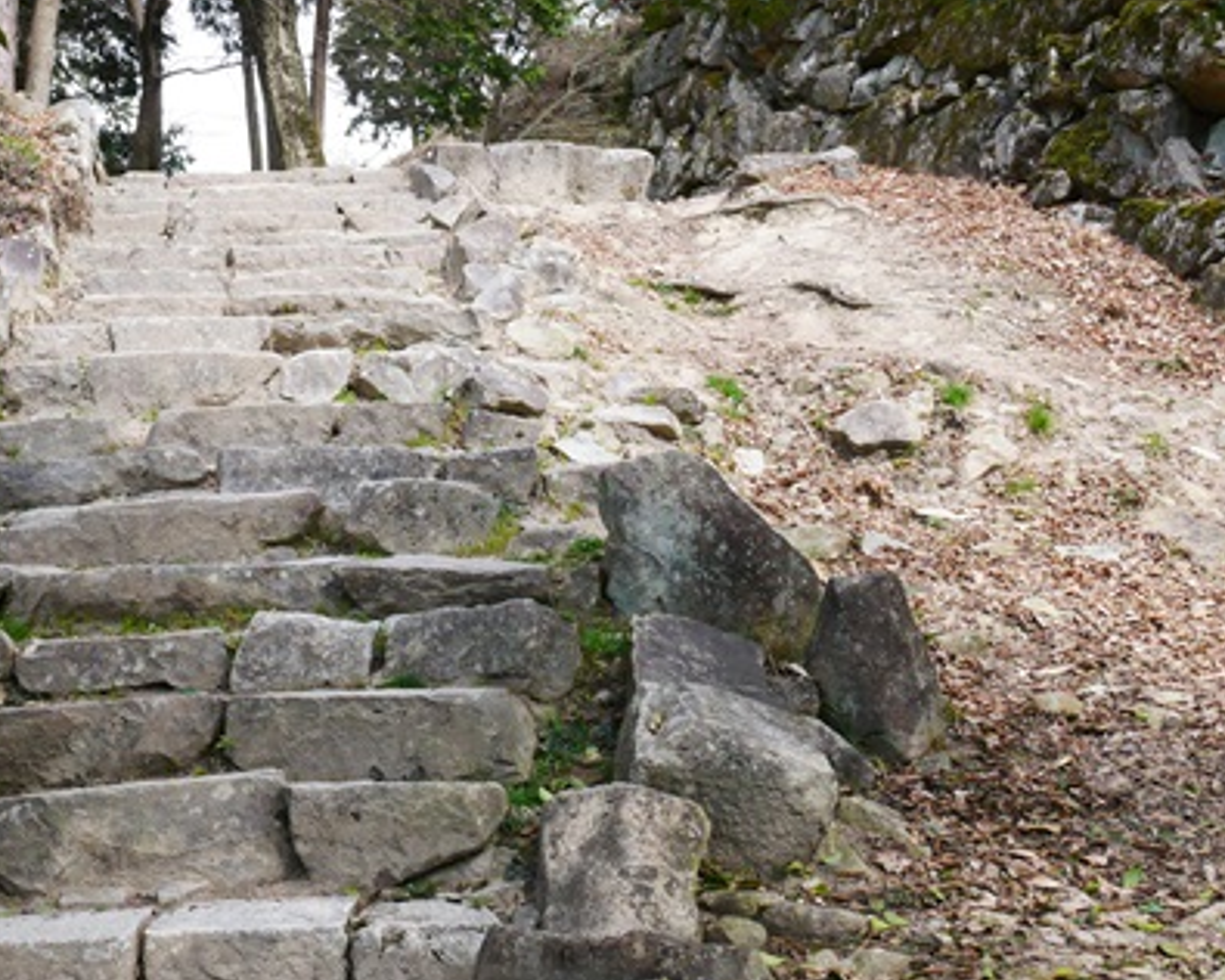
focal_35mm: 57
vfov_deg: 26.6
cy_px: 354
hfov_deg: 32.6
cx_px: 357
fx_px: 2067
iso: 800
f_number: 8
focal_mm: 18
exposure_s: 1/400
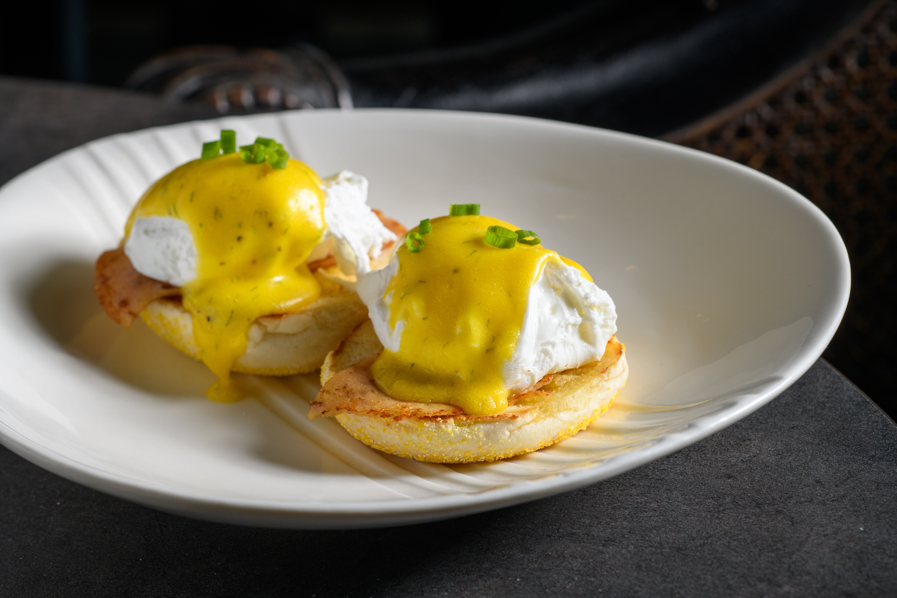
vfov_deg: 16.1
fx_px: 2118
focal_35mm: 85
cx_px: 448
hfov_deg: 23.9
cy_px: 299
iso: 200
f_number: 11
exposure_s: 1/160
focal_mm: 85
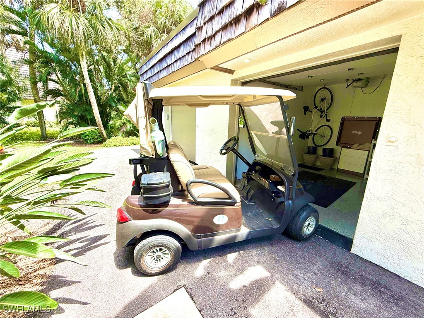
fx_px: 171
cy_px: 159
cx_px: 212
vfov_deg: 85.7
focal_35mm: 14
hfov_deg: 102.1
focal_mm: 2.22
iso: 64
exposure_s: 1/419
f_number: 2.2
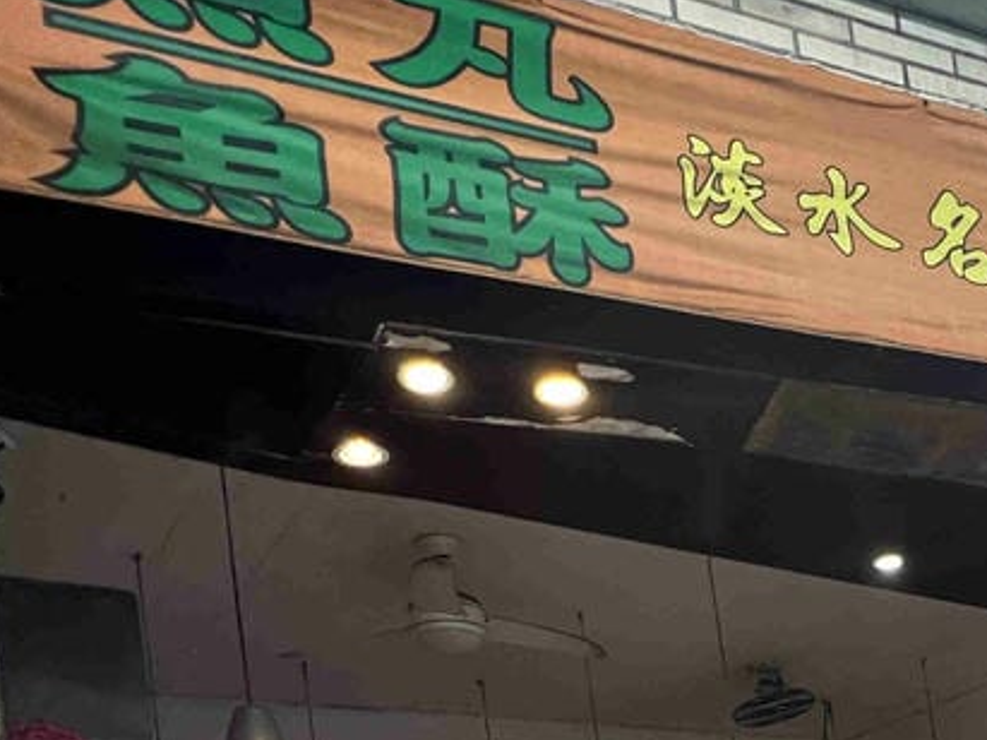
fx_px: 1083
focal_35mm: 38
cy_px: 915
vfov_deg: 31.0
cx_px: 1042
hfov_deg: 41.0
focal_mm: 1.57
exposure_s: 1/120
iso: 250
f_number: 1.8
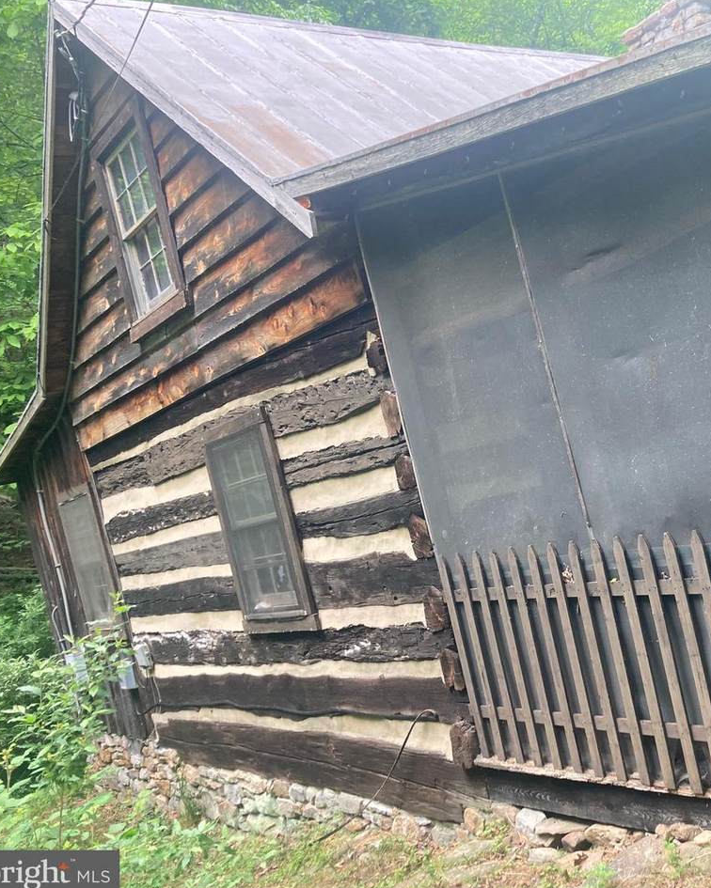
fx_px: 973
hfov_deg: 38.5
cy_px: 447
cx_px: 575
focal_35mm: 37
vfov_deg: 49.1
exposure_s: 1/116
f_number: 1.8
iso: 80
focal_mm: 3.99
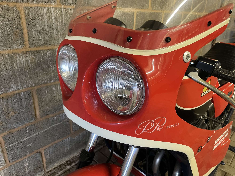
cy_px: 88
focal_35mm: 26
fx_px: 177
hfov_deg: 67.3
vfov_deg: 53.1
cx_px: 118
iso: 400
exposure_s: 1/33
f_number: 1.6
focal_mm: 4.2
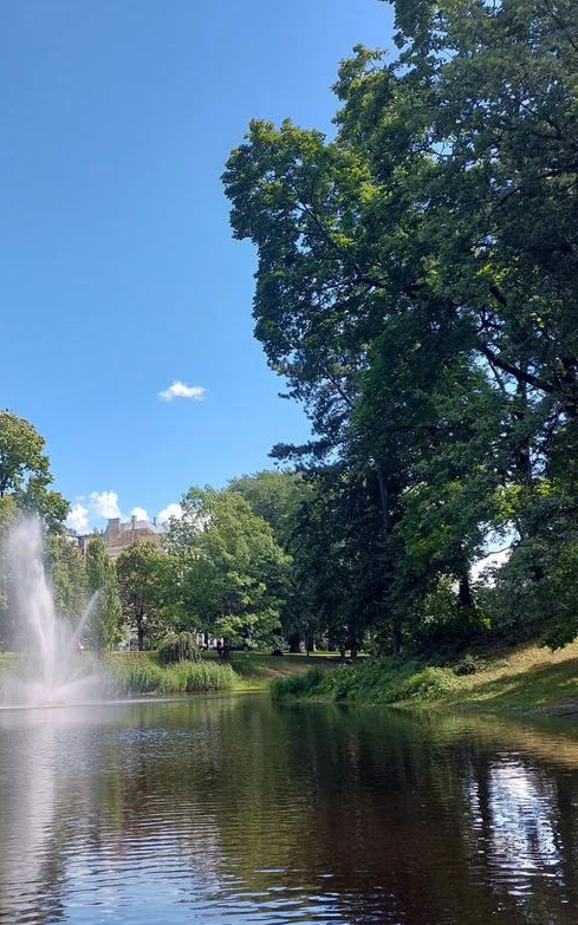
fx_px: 983
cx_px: 184
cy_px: 484
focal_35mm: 39
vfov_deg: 50.4
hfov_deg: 32.4
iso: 25
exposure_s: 1/427
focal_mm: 5.23
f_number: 1.8
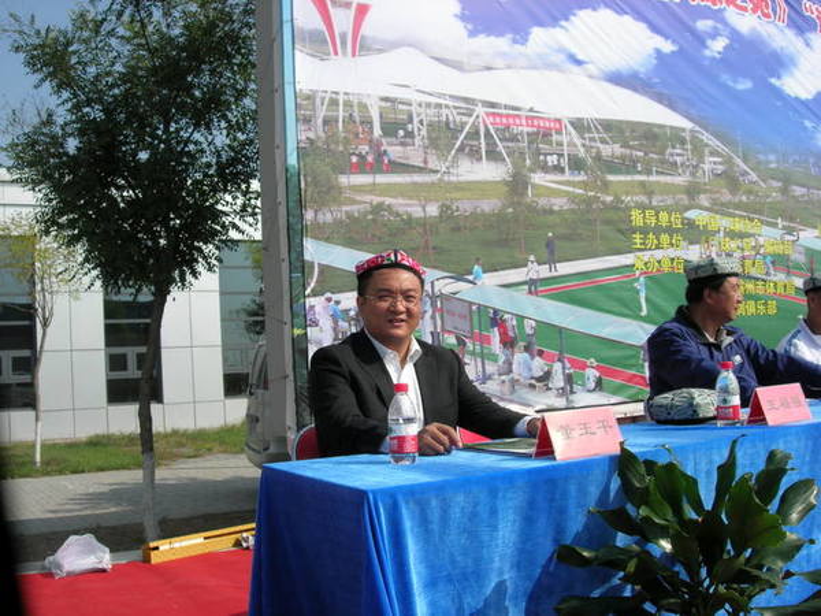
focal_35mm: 38
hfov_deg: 49.0
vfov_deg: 37.7
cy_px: 308
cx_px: 410
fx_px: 901
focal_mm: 7.8
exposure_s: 1/633
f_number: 4.8
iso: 64
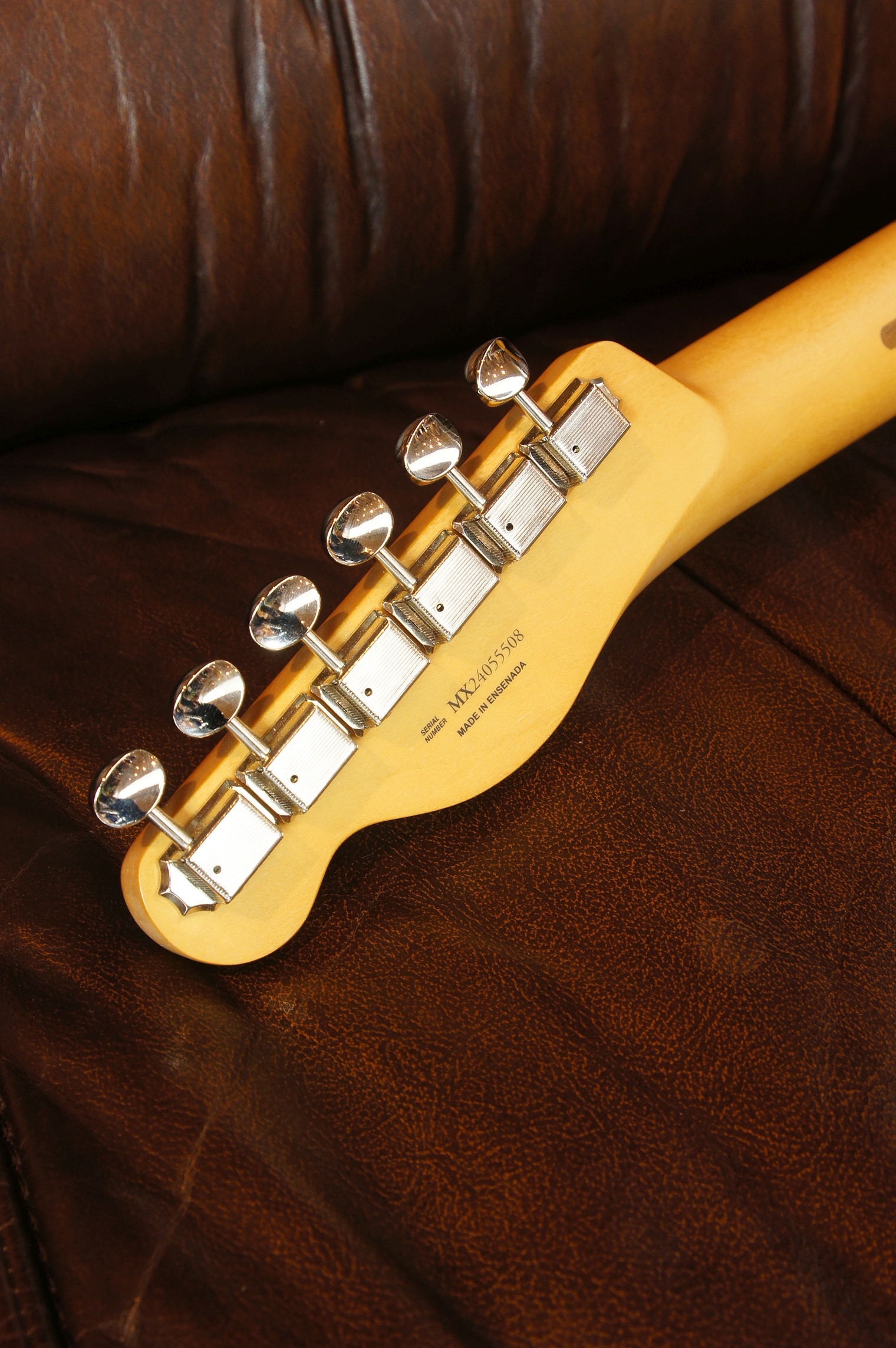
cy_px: 674
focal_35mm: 52
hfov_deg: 25.7
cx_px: 448
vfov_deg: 37.9
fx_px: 1965
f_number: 8
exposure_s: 1/13
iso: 400
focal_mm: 35
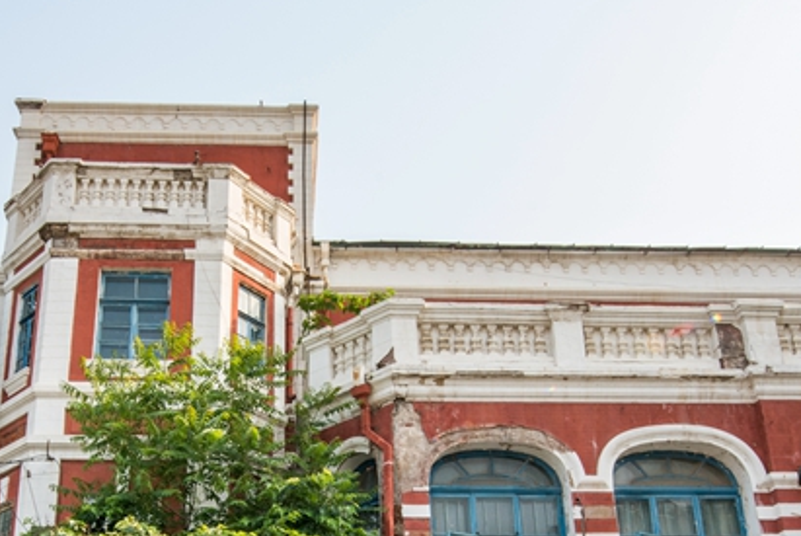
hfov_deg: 46.1
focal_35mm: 42
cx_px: 316
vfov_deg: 30.4
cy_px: 494
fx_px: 935
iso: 200
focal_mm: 16
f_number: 14
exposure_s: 1/100
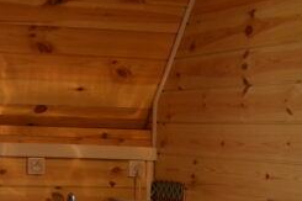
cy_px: 130
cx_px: -21
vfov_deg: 12.1
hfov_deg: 17.6
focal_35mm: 113
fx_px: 947
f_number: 4.5
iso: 400
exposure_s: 1/80
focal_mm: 18
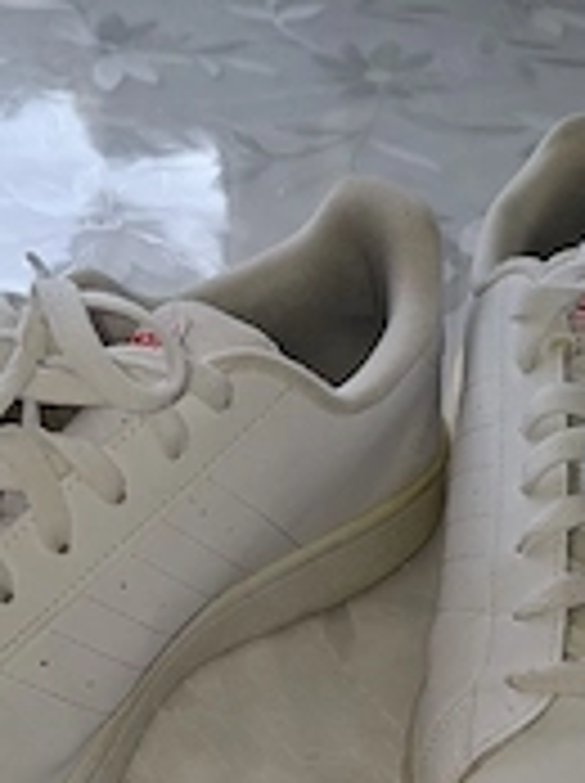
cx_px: 279
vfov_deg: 33.4
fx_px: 1197
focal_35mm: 53
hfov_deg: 27.5
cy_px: 765
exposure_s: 1/238
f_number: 1.8
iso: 50
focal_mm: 5.54
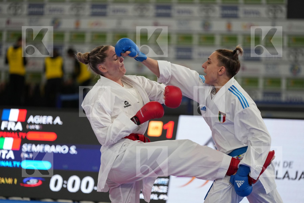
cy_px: 102
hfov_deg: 10.4
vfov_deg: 7.0
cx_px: 152
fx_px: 1663
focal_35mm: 197
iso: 2000
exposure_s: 1/1000
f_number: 2.8
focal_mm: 197
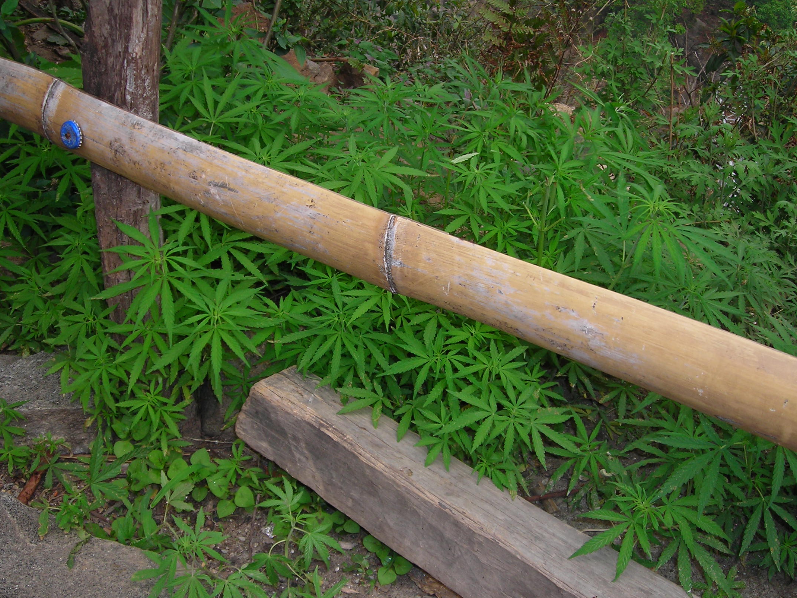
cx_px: 380
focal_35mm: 46
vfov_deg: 31.5
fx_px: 1059
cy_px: 293
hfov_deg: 41.2
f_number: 3.2
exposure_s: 1/30
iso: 50
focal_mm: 6.3
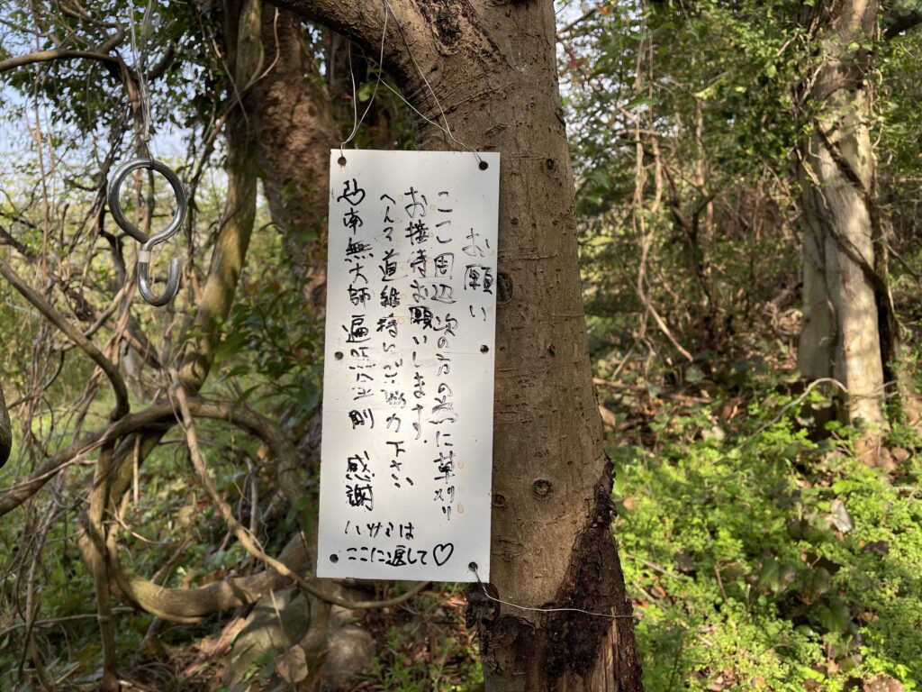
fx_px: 693
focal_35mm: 26
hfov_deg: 67.3
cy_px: 346
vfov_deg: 53.1
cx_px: 461
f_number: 1.6
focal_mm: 4.2
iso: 32
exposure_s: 1/720
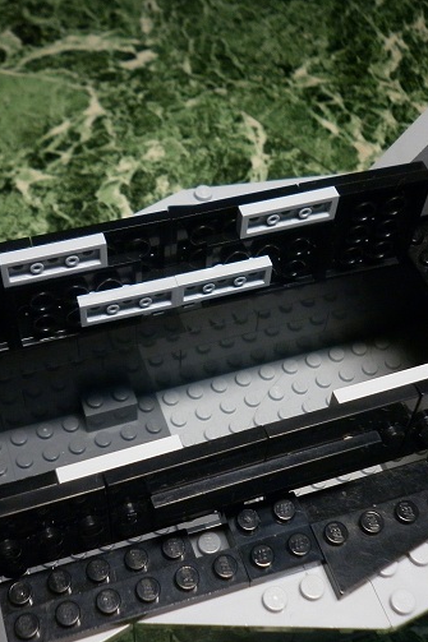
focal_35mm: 48
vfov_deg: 41.1
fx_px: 857
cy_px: 334
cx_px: 160
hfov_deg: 28.0
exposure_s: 1/30
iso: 160
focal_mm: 5.3
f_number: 2.8
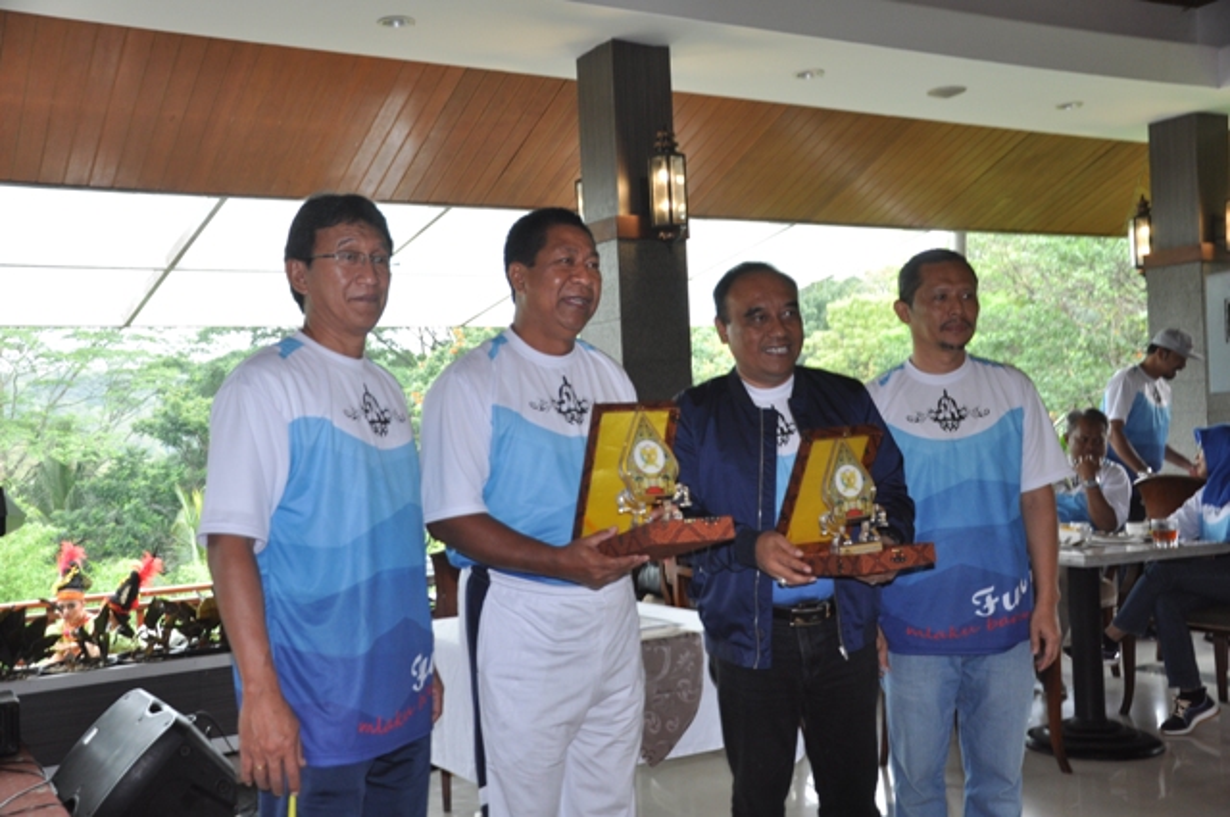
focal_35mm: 38
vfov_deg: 35.4
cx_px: 615
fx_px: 1280
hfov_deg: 51.3
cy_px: 408
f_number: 4
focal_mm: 25
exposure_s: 1/60
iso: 400
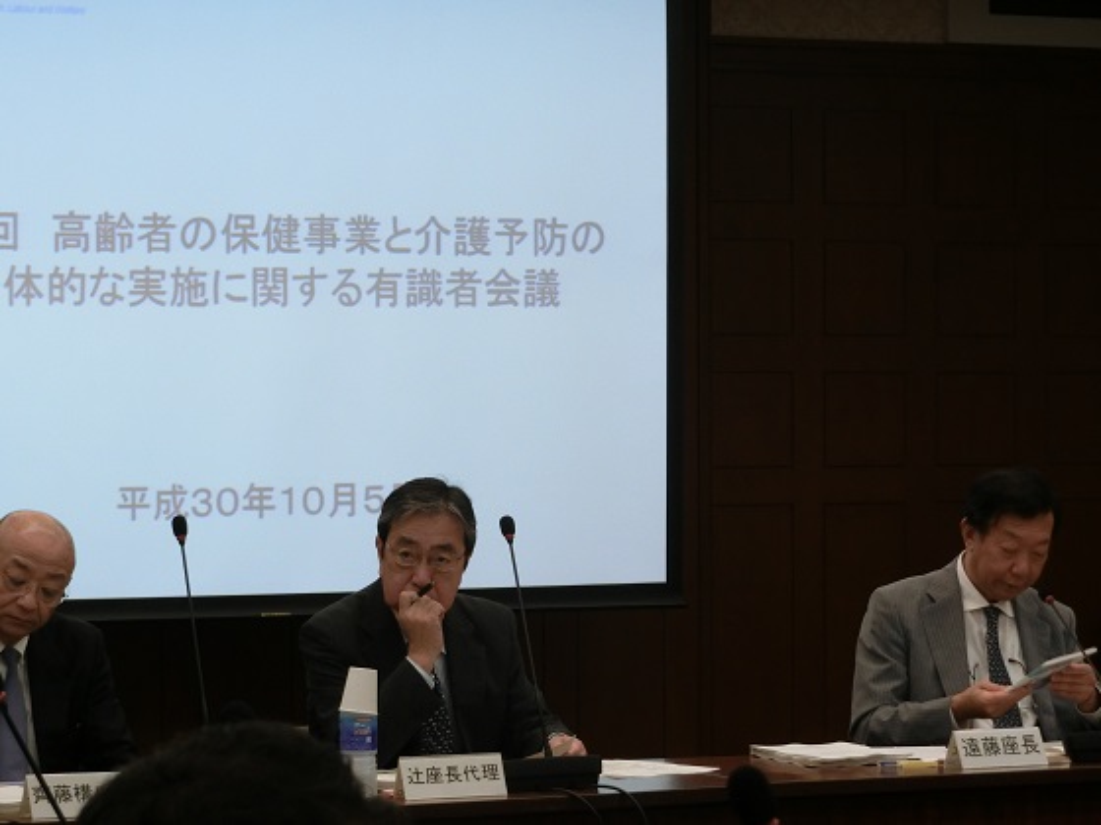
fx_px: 4548
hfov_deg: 13.8
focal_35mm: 143
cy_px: 412
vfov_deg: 10.4
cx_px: 550
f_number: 5.8
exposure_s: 1/80
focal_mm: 25.5
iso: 400
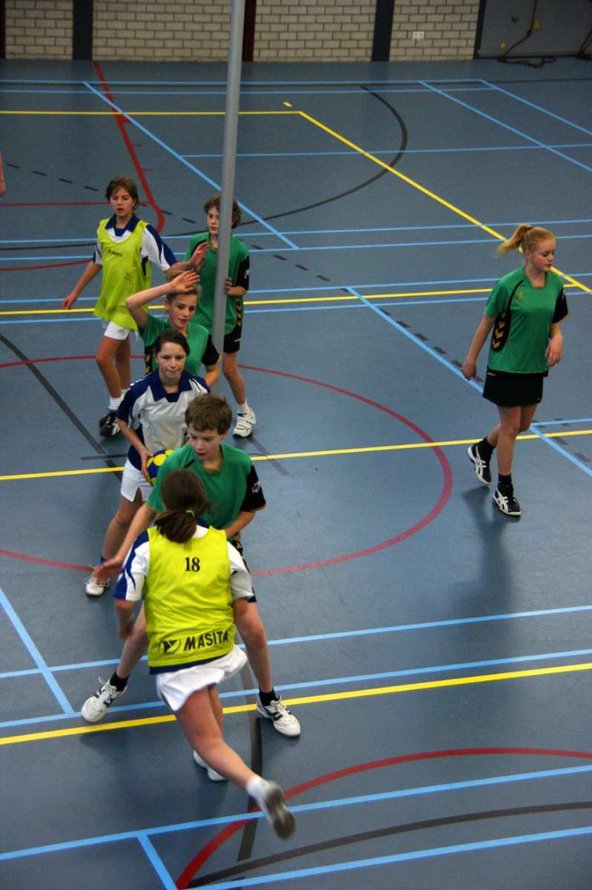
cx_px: 296
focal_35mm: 82
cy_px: 445
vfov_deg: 24.6
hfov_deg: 16.5
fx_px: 2038
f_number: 5
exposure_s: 1/160
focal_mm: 55
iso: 800
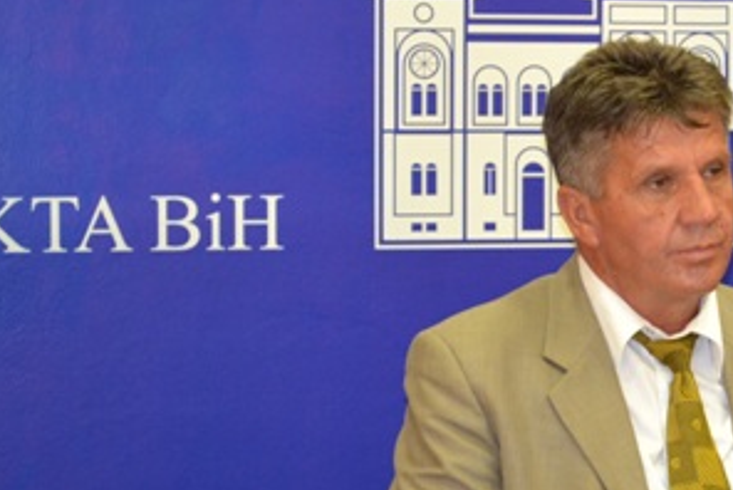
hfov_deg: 11.4
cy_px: 286
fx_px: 3629
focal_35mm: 178
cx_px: 738
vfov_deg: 7.7
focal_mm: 55
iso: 1800
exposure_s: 1/60
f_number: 5.6
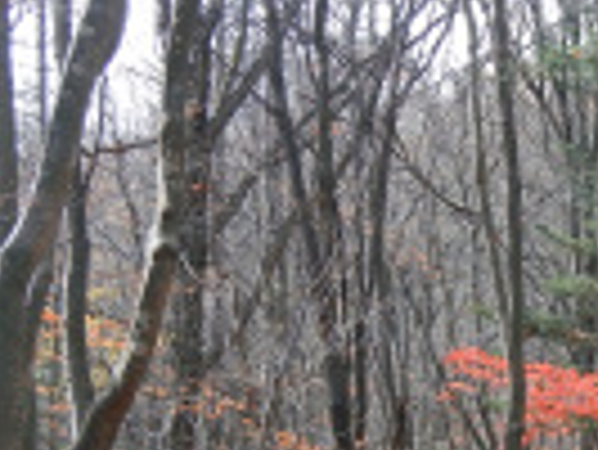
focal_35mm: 113
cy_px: 331
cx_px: 562
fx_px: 1954
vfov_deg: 13.1
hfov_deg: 17.1
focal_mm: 5.4
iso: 160
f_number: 3.5
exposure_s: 1/240
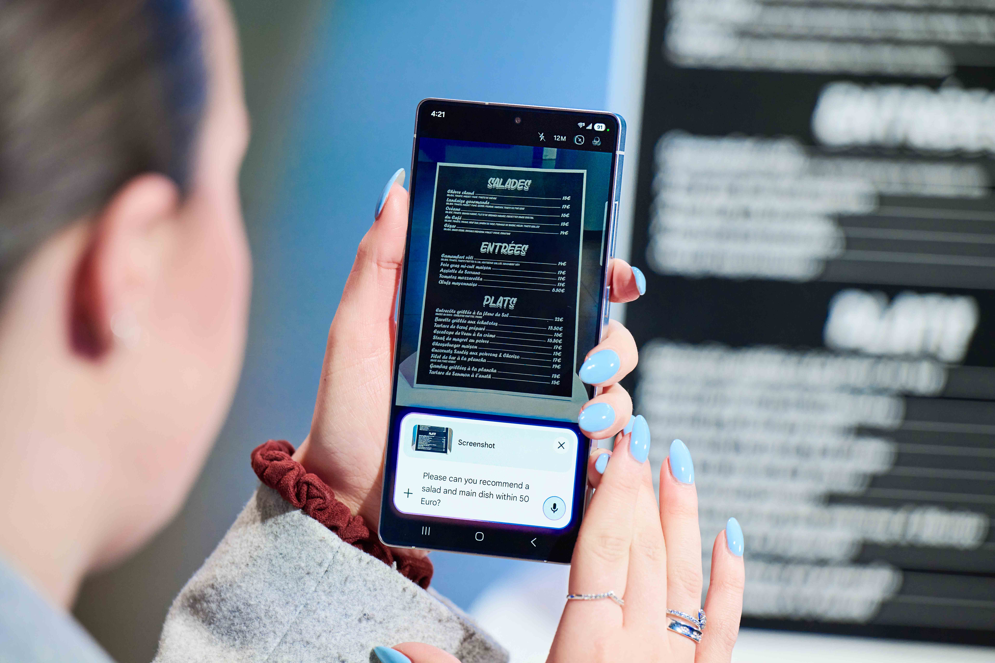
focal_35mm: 200
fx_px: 5527
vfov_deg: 6.9
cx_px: 498
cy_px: 332
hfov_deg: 10.3
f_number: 4
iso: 1000
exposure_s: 1/160
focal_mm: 200
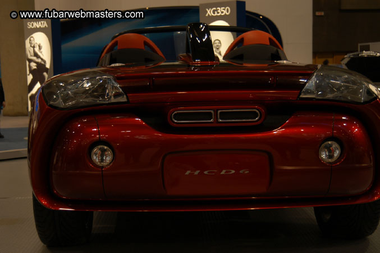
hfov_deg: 31.9
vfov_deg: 21.5
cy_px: 126
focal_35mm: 63
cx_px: 190
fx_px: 664
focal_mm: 42
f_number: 5
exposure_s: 1/60
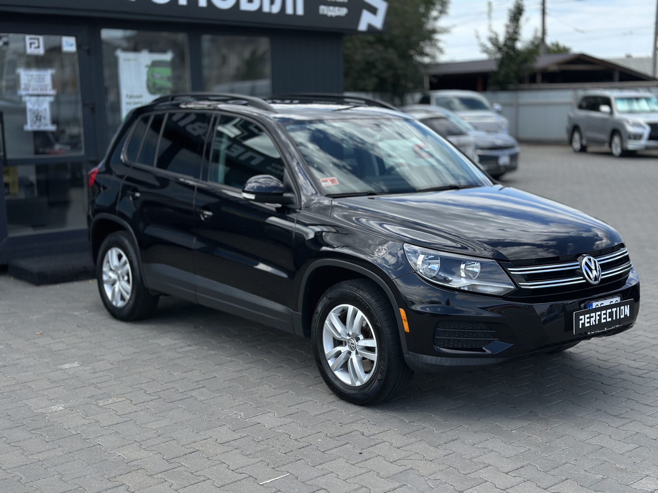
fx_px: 912
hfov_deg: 39.7
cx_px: 329
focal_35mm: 48
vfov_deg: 30.3
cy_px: 246
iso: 80
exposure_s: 1/3155
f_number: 1.78
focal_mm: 6.86
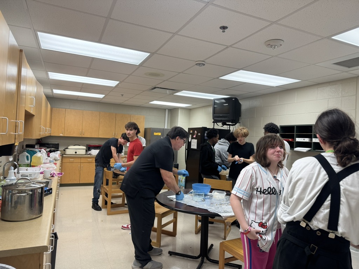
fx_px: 249
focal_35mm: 24
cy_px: 134
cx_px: 180
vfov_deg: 56.8
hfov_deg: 71.6
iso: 125
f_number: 1.78
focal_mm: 6.76
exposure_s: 1/120
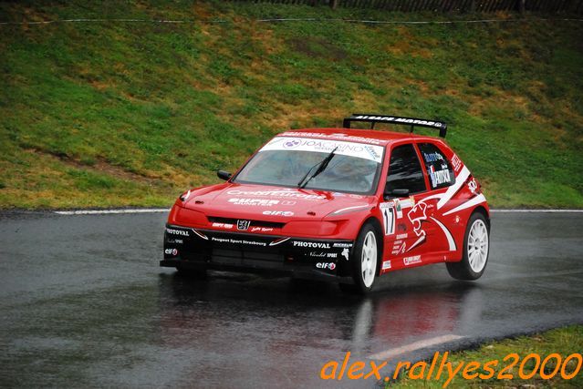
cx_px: 292
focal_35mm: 270
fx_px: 4375
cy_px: 194
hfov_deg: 7.6
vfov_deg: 5.1
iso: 1600
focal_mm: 180
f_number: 6.3
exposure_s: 1/800
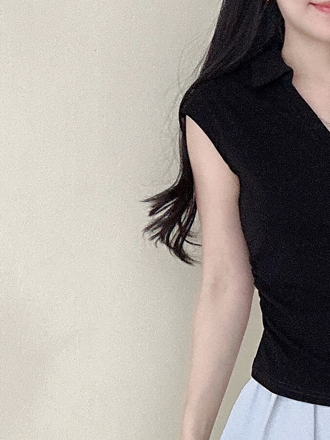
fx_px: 978
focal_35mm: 77
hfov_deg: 18.6
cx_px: 334
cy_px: 476
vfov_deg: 23.8
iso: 160
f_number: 1.9
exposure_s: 1/60
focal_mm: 2.69
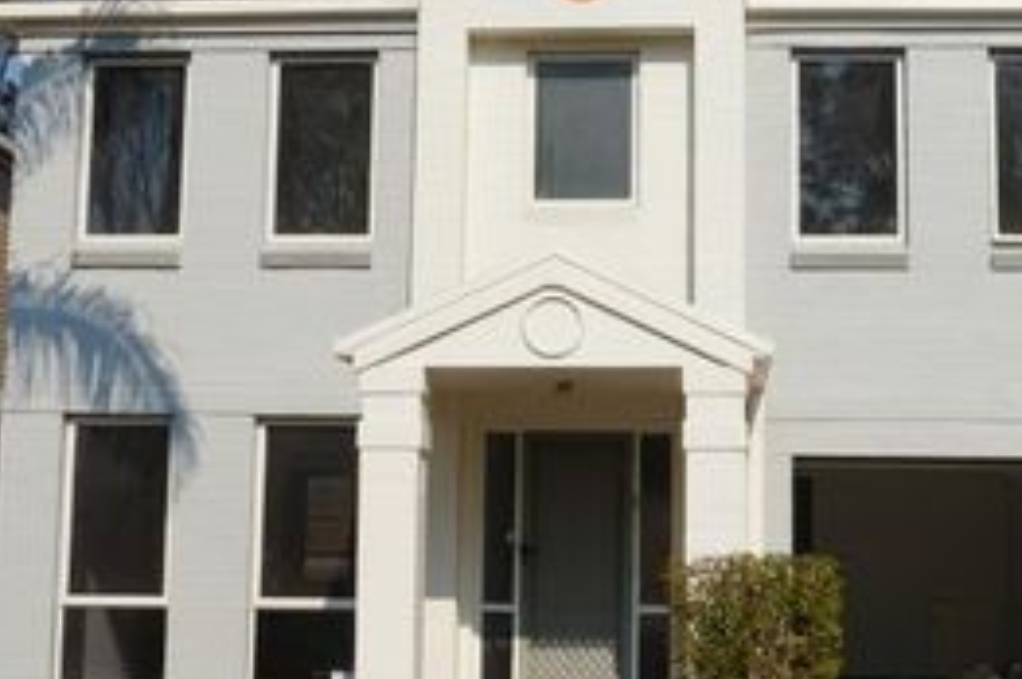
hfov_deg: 32.4
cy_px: 334
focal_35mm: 62
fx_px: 1755
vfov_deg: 21.9
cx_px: 601
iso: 100
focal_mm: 23
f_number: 14
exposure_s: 1/160
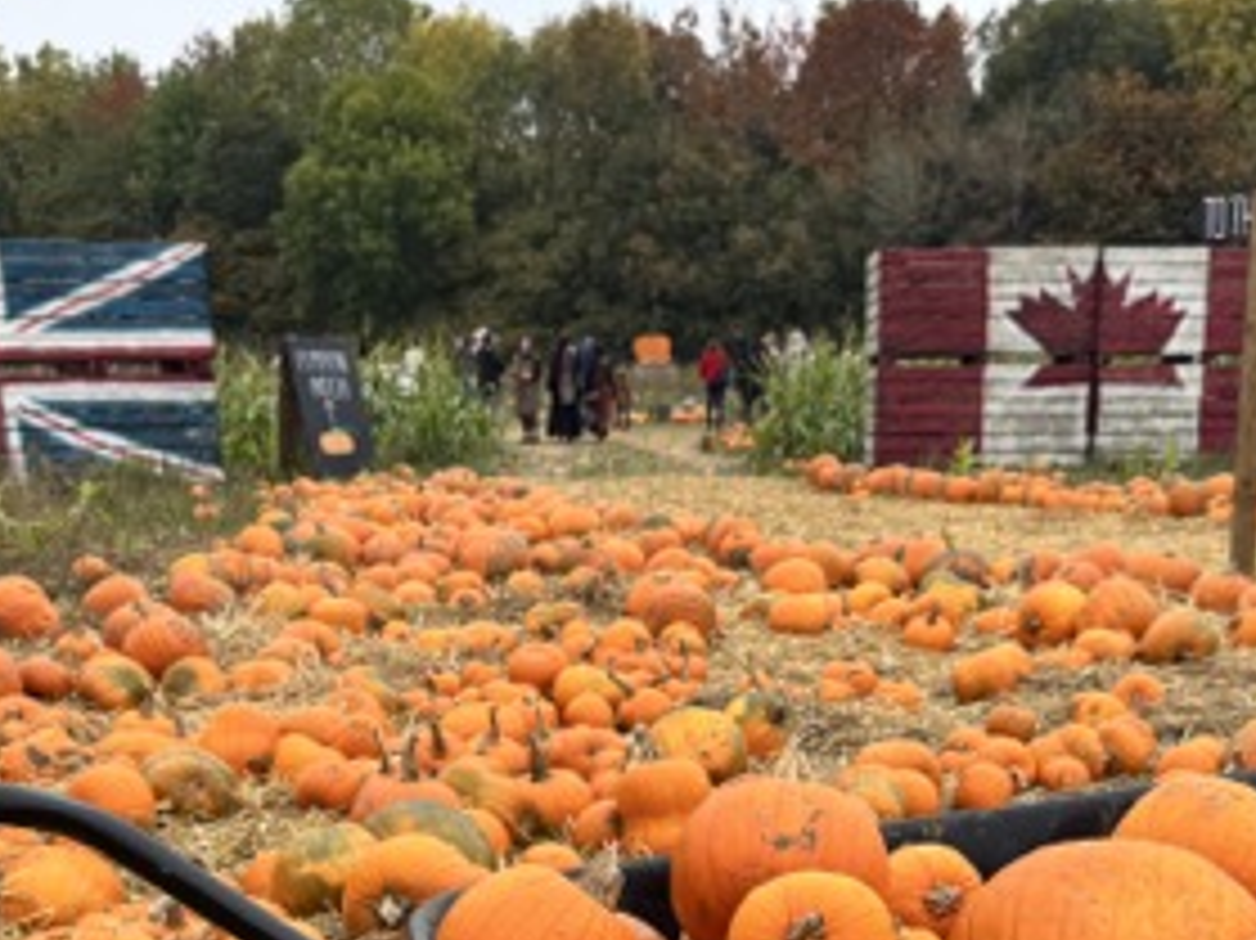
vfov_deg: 24.7
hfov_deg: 34.9
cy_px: 1043
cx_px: 689
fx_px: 1995
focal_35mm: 55
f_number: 1.78
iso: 80
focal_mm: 6.76
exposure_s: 1/812
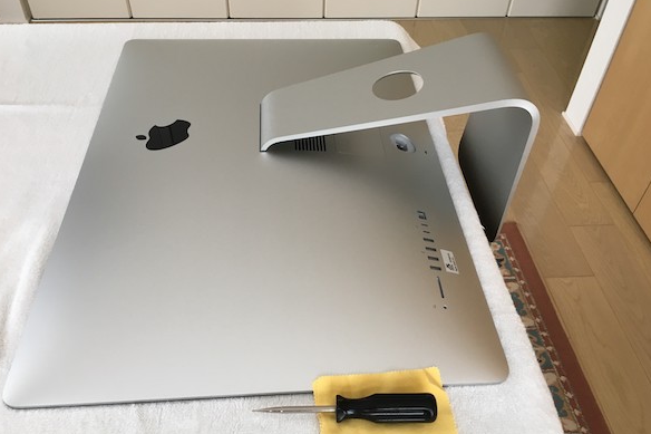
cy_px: 243
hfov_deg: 60.3
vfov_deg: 42.2
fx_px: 560
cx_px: 329
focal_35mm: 31
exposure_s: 1/30
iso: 64
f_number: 2.2
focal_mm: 4.15
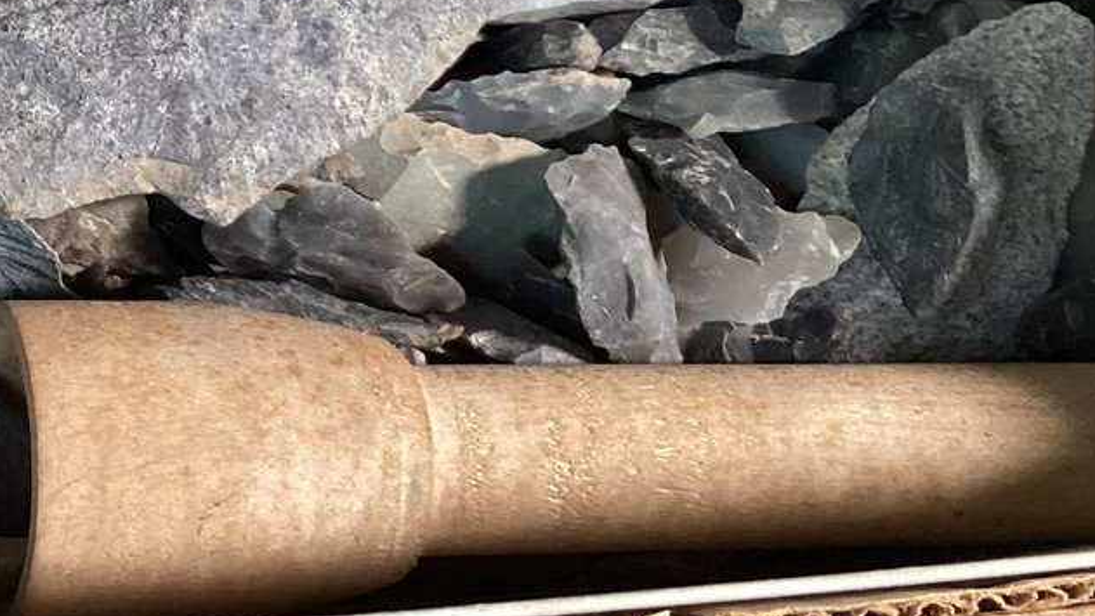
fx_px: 2352
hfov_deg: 25.2
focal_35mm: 81
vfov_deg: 14.8
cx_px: 56
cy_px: 126
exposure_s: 1/60
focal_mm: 3.3
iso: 250
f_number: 2.4
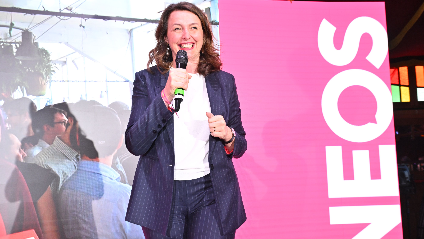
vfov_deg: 29.7
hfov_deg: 50.5
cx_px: 212
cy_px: 113
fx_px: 450
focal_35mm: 40
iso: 2000
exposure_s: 1/200
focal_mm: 38
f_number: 5.6
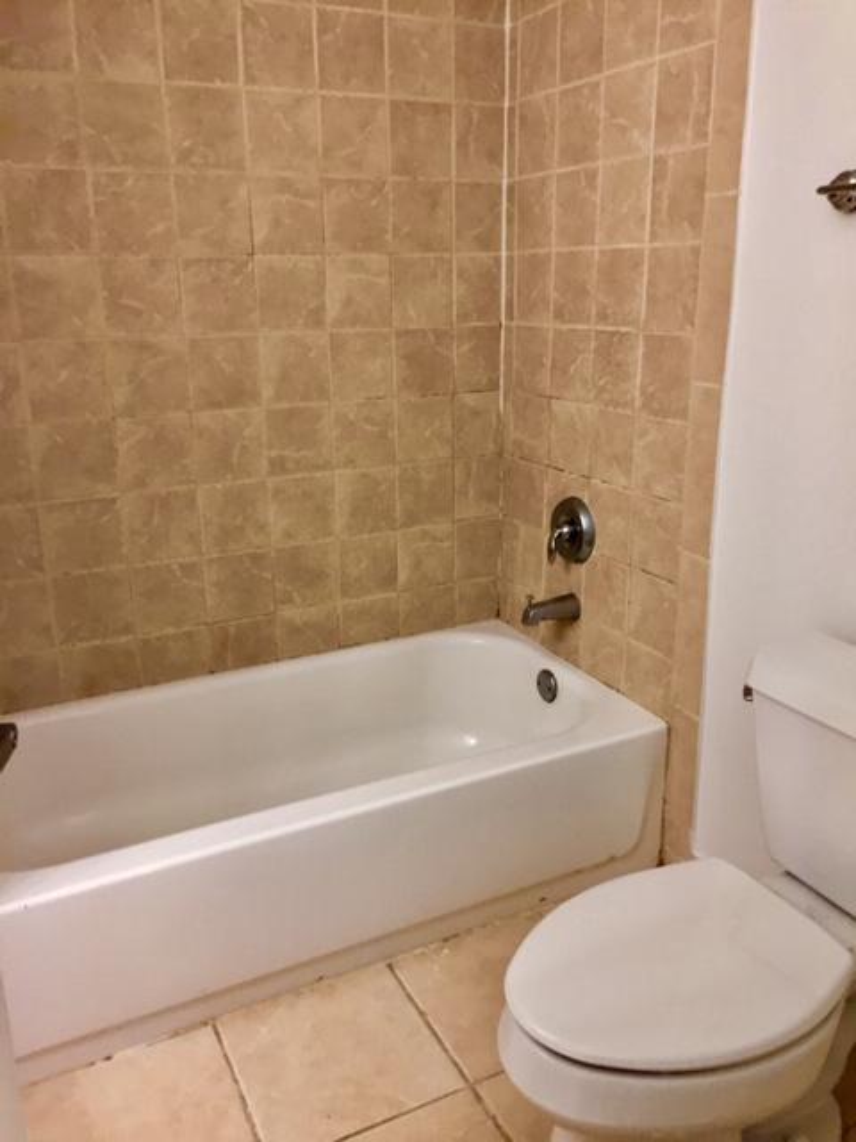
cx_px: 428
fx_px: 956
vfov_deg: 61.7
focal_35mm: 29
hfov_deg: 48.2
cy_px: 571
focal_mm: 4.15
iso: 32
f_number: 2.2
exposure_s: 1/30
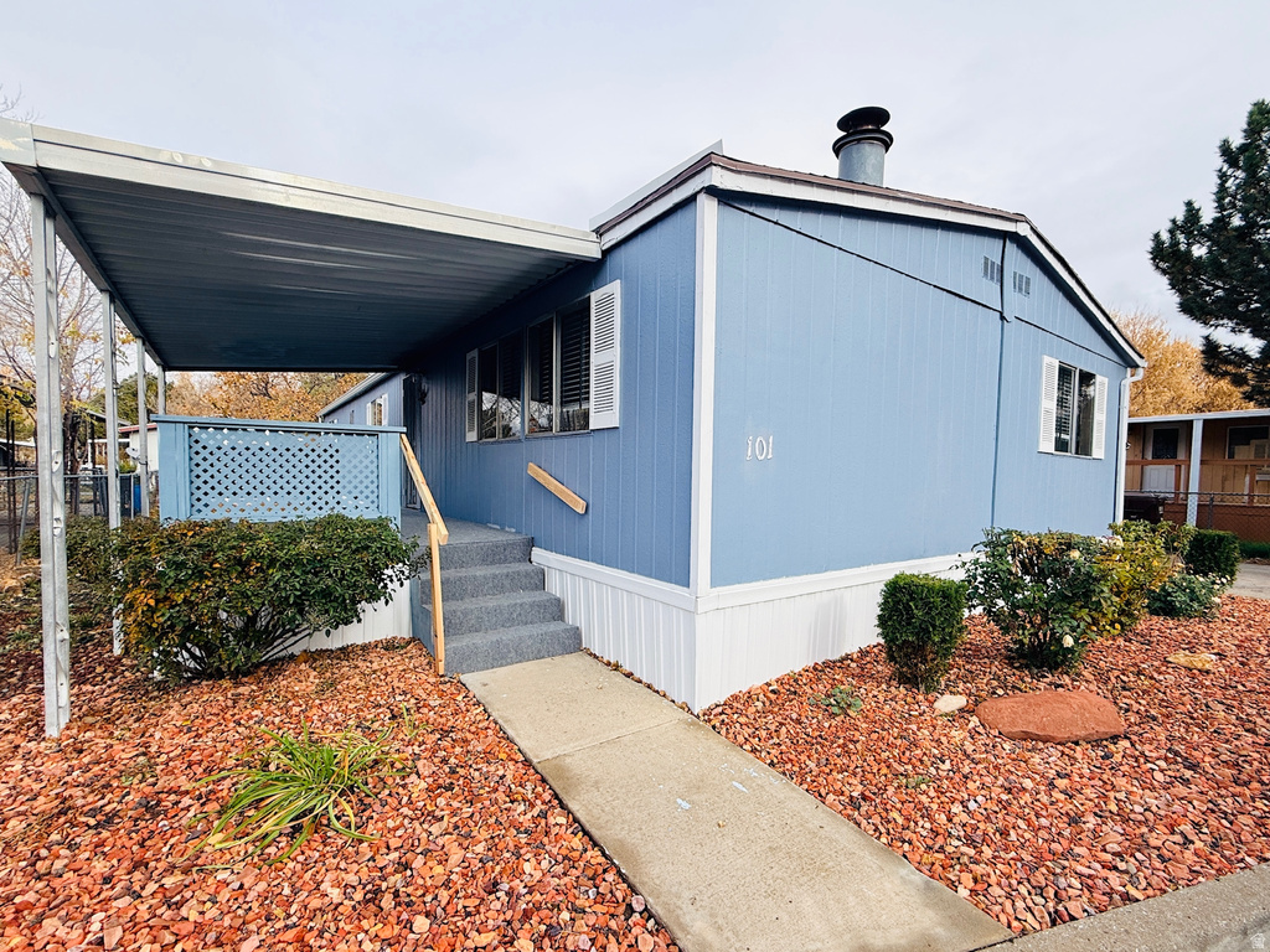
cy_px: 476
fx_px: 514
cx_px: 635
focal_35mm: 14
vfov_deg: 85.7
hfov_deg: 102.1
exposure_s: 1/742
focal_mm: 2.22
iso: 50
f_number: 2.2
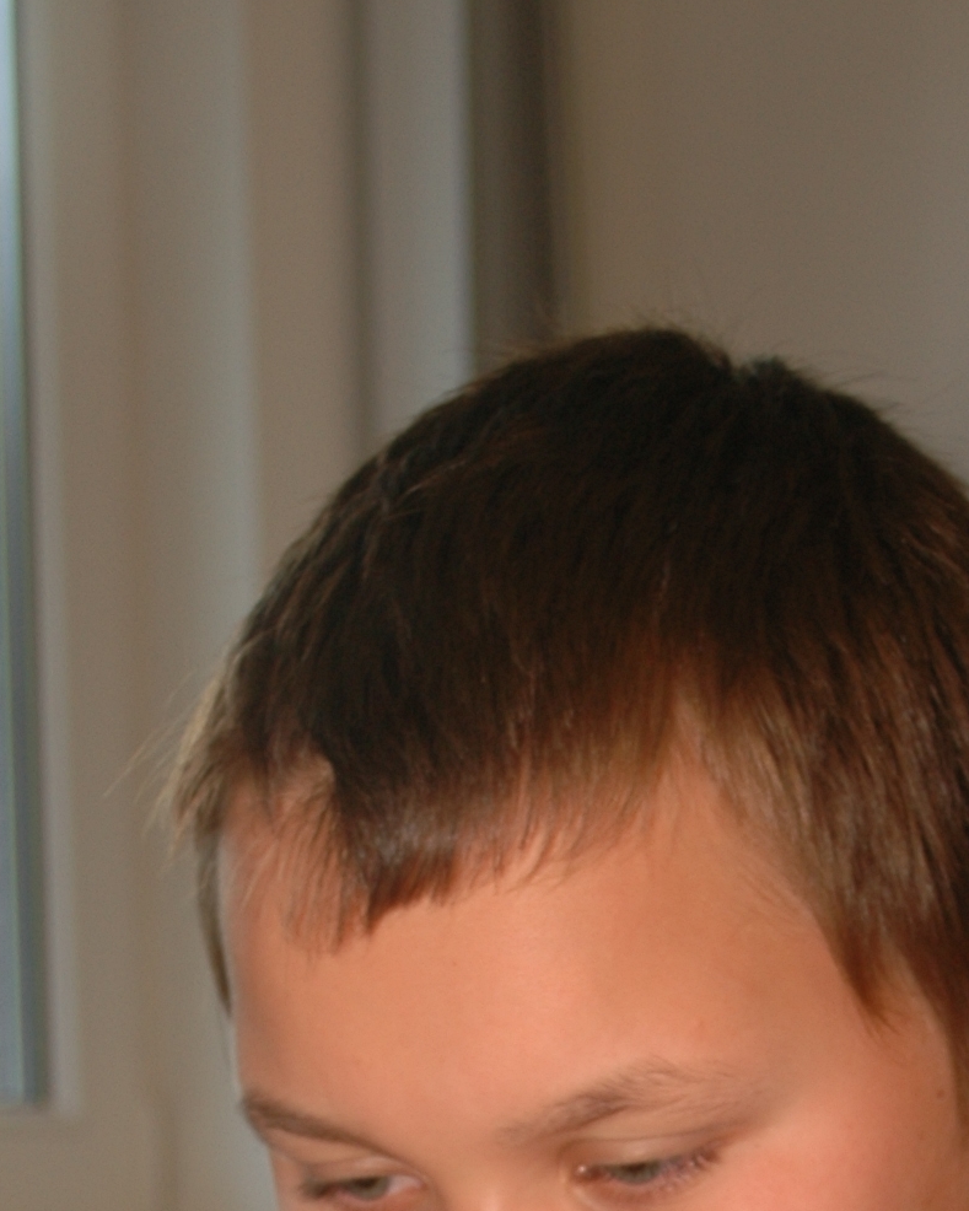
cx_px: 694
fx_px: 5842
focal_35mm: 163
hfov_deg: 9.5
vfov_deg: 11.4
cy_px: 1723
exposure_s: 1/60
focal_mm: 38
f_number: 5
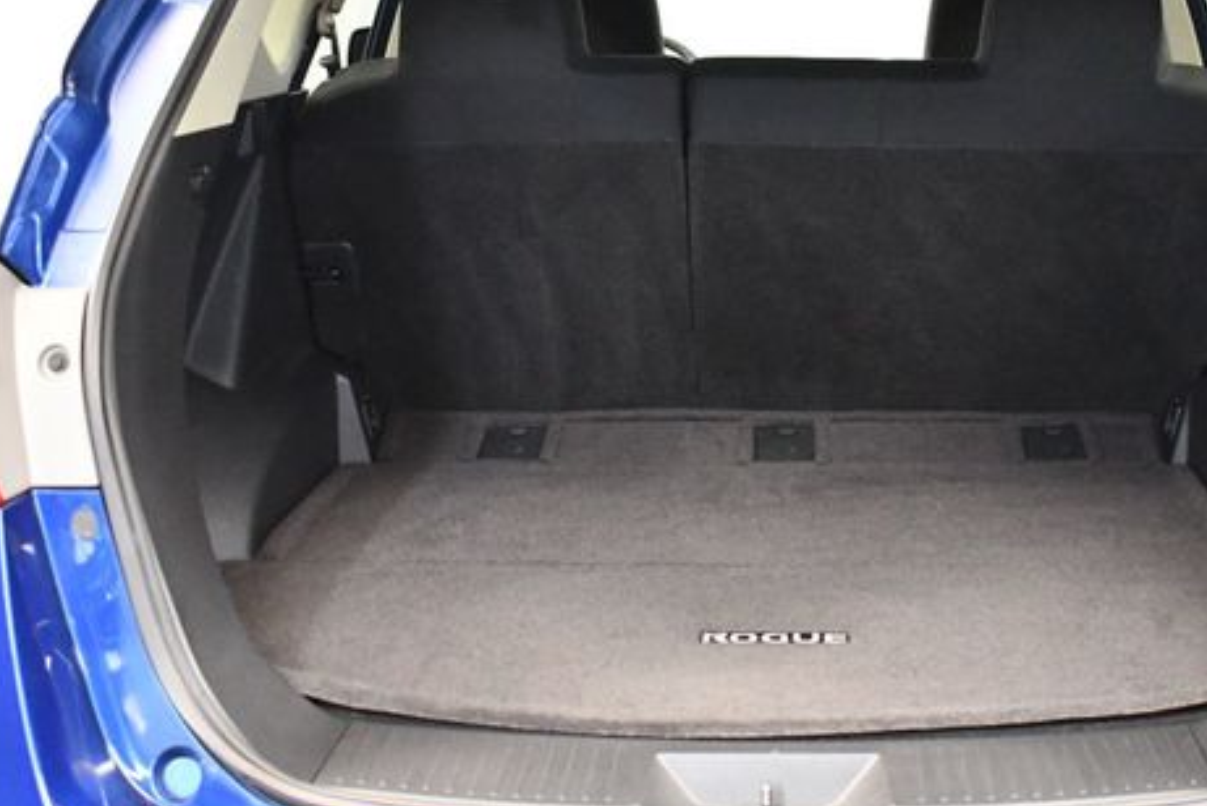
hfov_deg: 39.2
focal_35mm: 50
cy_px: 345
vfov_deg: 27.0
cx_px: 791
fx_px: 1677
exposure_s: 1/60
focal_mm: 18
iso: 6400
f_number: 3.5
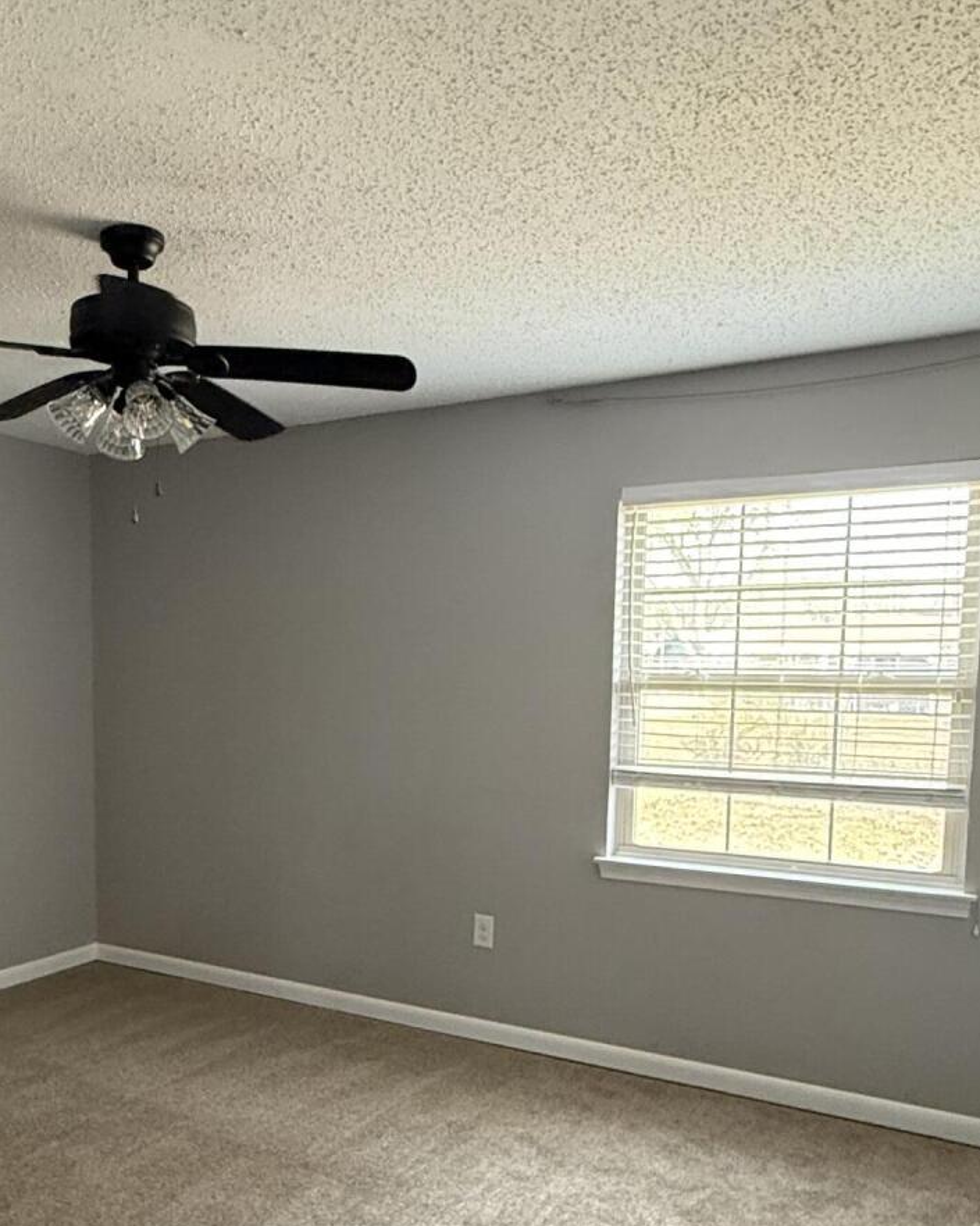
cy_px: 788
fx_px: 1124
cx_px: 297
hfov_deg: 46.1
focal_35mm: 31
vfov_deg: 56.3
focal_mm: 2.22
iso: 500
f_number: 2.2
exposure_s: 1/60
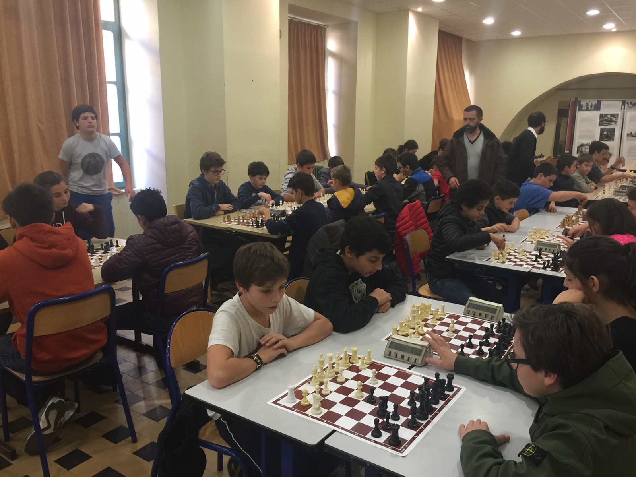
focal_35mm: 29
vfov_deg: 48.2
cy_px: 238
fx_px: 533
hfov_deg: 61.7
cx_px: 318
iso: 80
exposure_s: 1/17
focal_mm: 4.15
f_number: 2.2
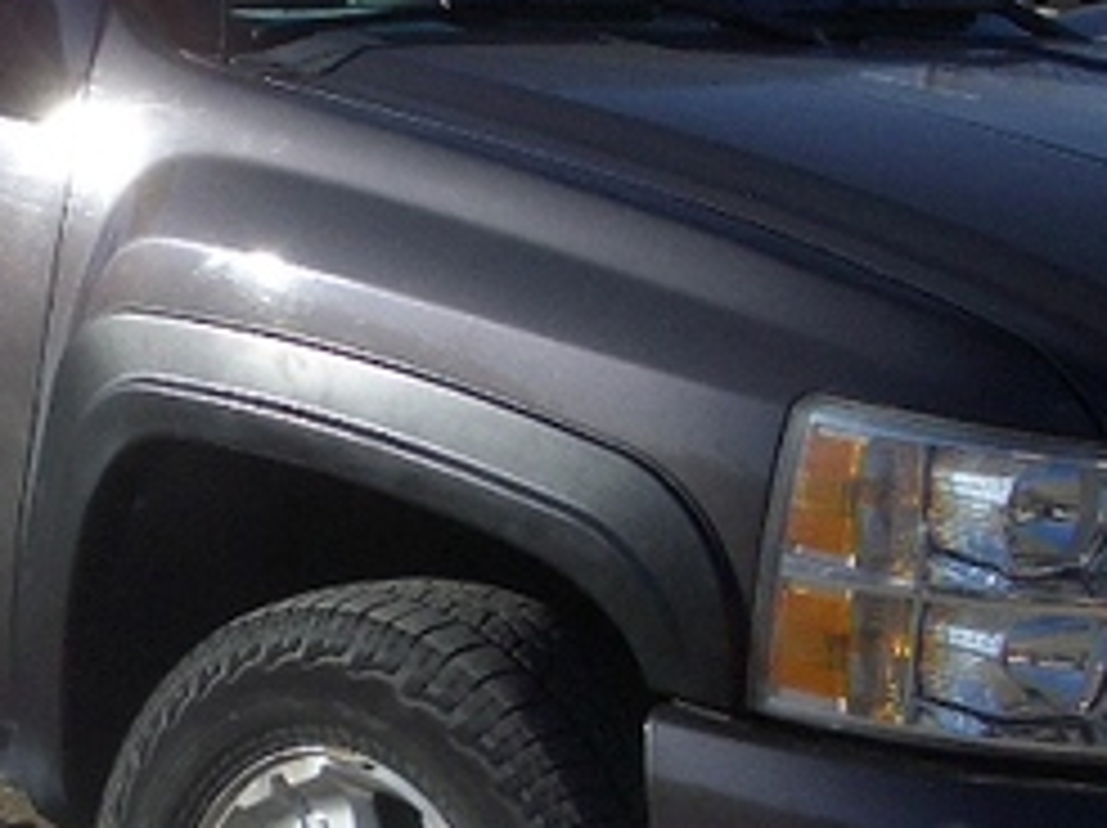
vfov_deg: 13.0
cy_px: 418
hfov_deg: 17.0
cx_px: 76
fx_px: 3642
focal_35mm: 114
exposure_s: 1/500
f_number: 4.3
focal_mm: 5.8
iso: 50
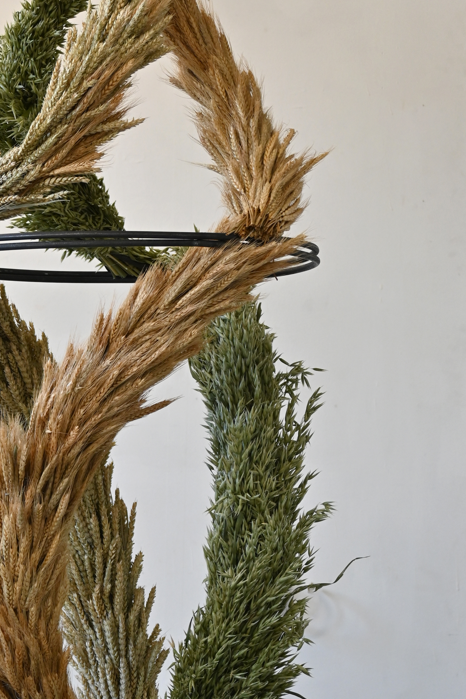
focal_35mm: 180
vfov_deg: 11.4
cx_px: 88
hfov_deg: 7.6
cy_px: 421
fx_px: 3492
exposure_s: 1/50
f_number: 5
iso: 450
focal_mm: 71
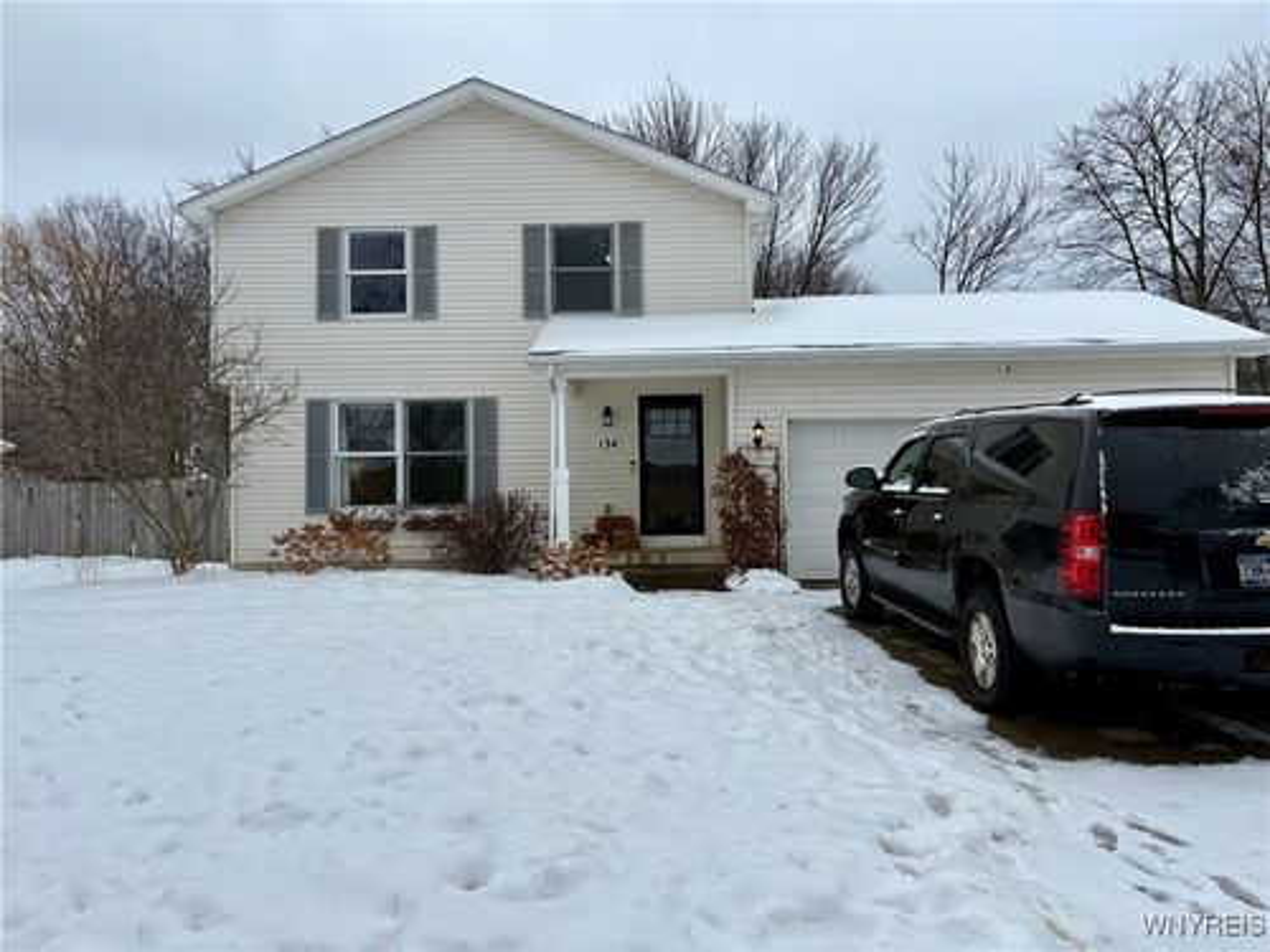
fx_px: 954
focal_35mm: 26
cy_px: 476
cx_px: 635
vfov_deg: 53.1
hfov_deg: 67.3
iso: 50
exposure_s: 1/1217
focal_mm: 5.96
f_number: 1.6
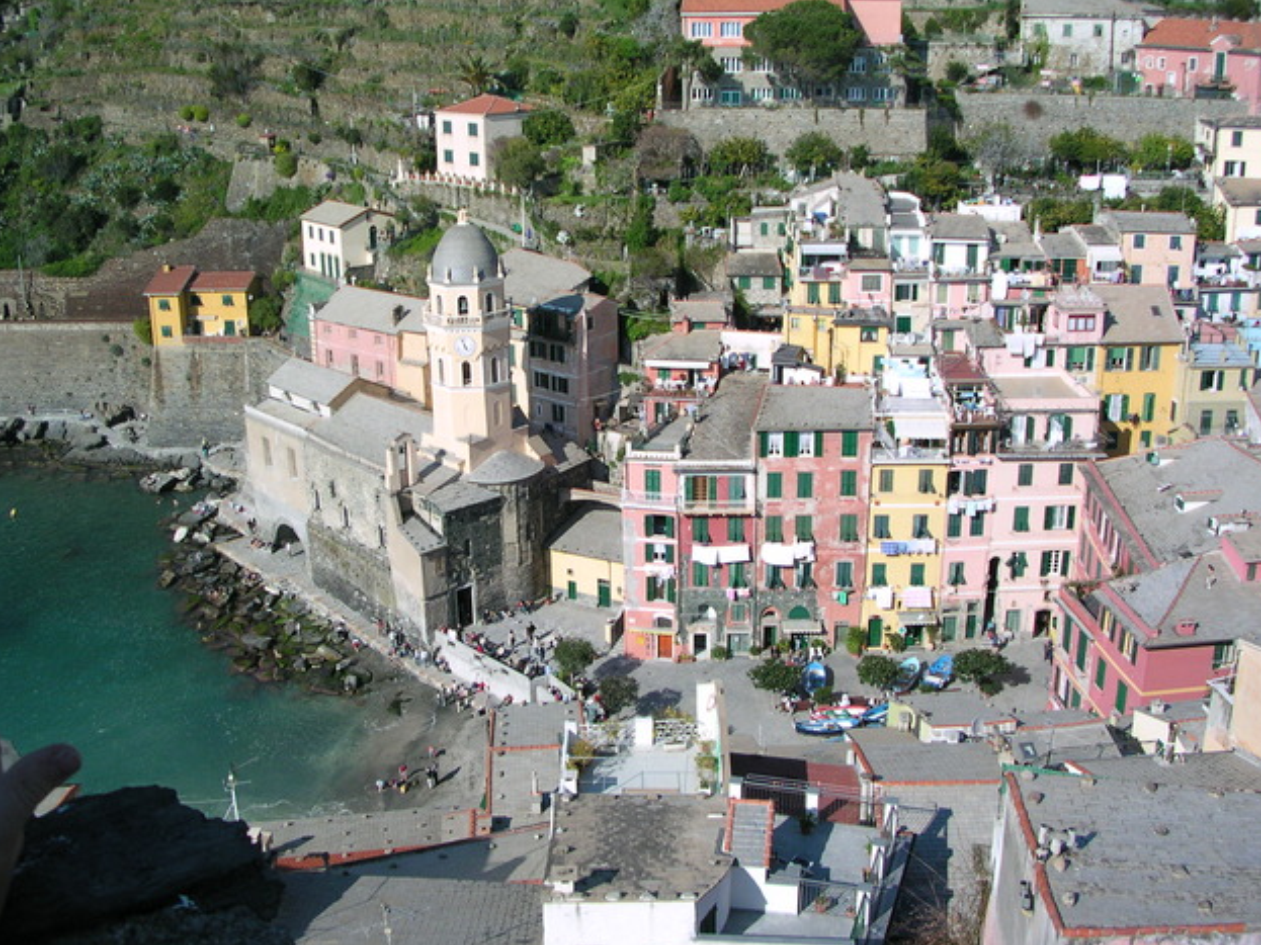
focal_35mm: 38
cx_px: 640
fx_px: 1384
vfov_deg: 37.7
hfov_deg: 49.0
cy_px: 465
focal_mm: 5.6
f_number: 2.7
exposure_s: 1/1453
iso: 100
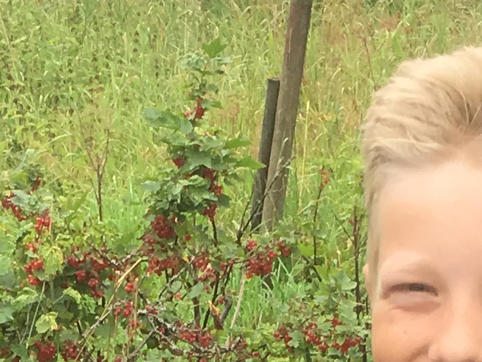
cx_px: -75
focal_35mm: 178
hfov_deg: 10.9
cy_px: 964
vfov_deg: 7.6
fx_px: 2479
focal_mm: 4.15
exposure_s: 1/315
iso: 25
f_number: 2.2
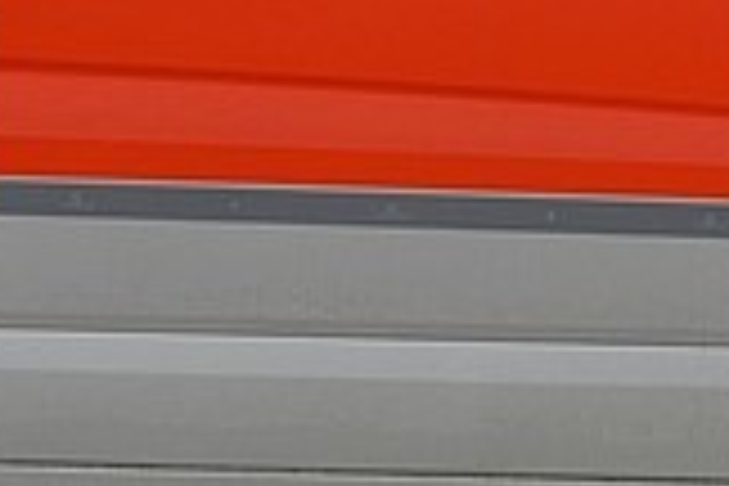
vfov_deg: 4.0
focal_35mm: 345
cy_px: -94
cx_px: 626
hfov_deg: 6.0
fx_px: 6986
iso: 200
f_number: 9
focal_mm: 62
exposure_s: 1/320
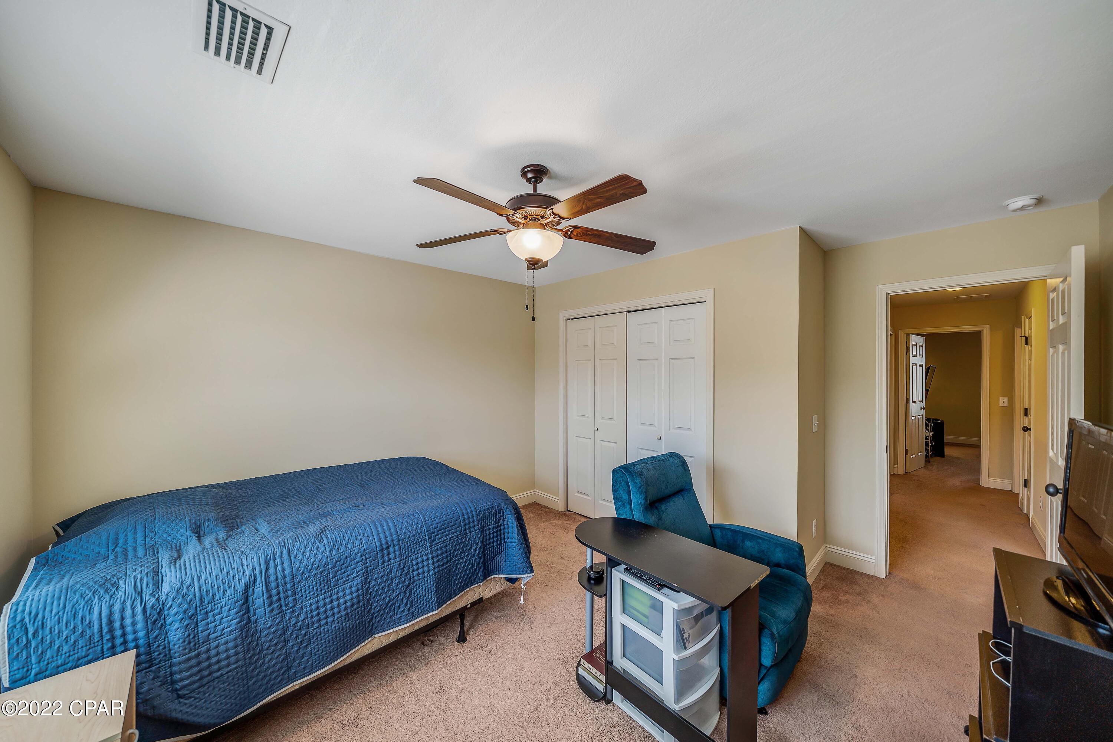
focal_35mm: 12
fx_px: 371
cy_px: 371
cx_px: 556
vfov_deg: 90.0
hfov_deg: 112.6
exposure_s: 1/8
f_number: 5
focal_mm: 12
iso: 100
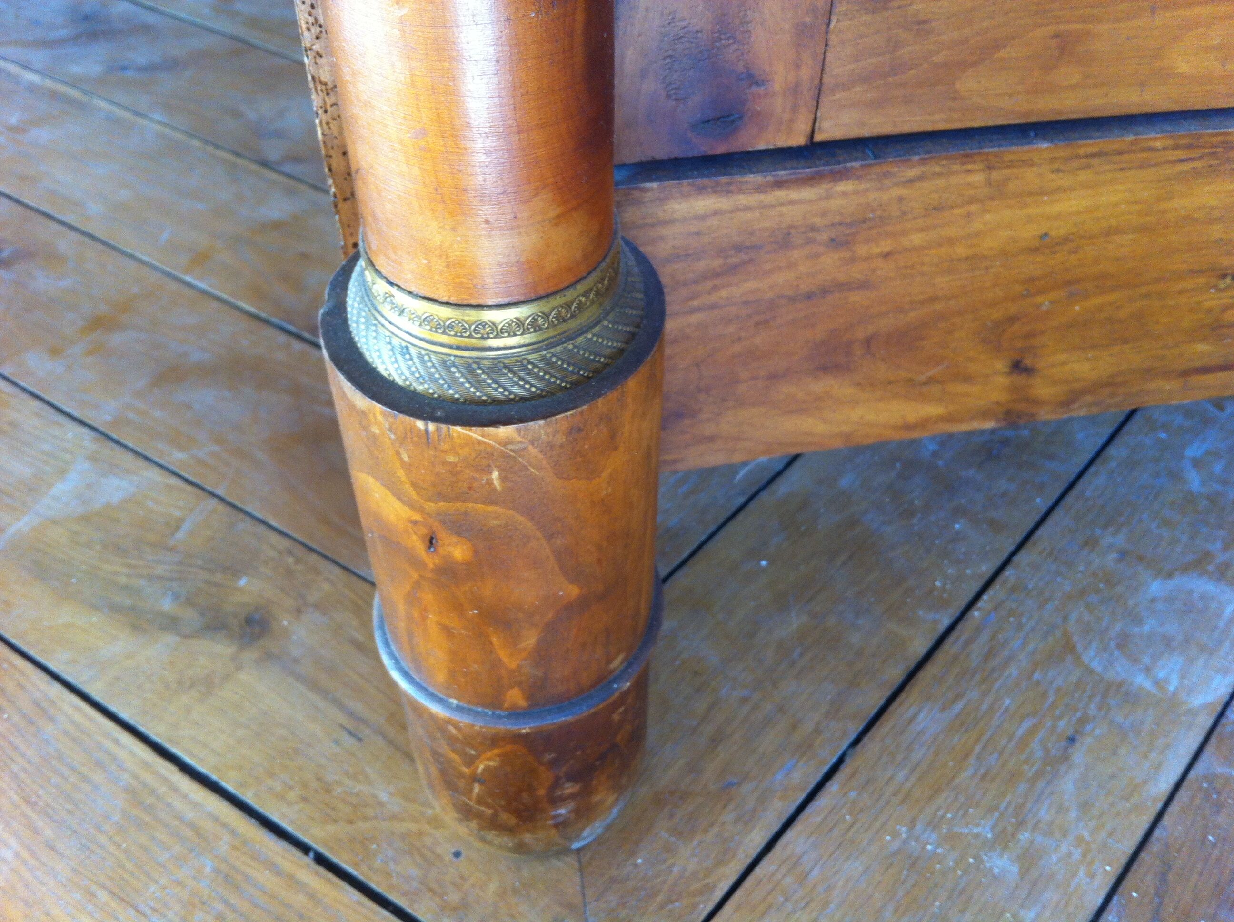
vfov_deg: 40.6
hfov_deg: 52.7
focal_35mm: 35
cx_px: 617
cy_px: 461
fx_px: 1246
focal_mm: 3.85
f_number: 2.8
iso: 80
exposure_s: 1/24
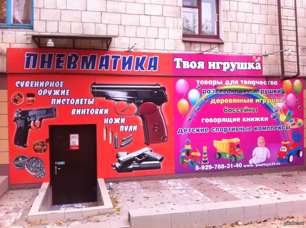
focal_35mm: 35
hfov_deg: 52.7
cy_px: 114
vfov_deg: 40.6
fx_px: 309
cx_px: 153
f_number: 2.8
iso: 100
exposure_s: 1/40
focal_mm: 3.85
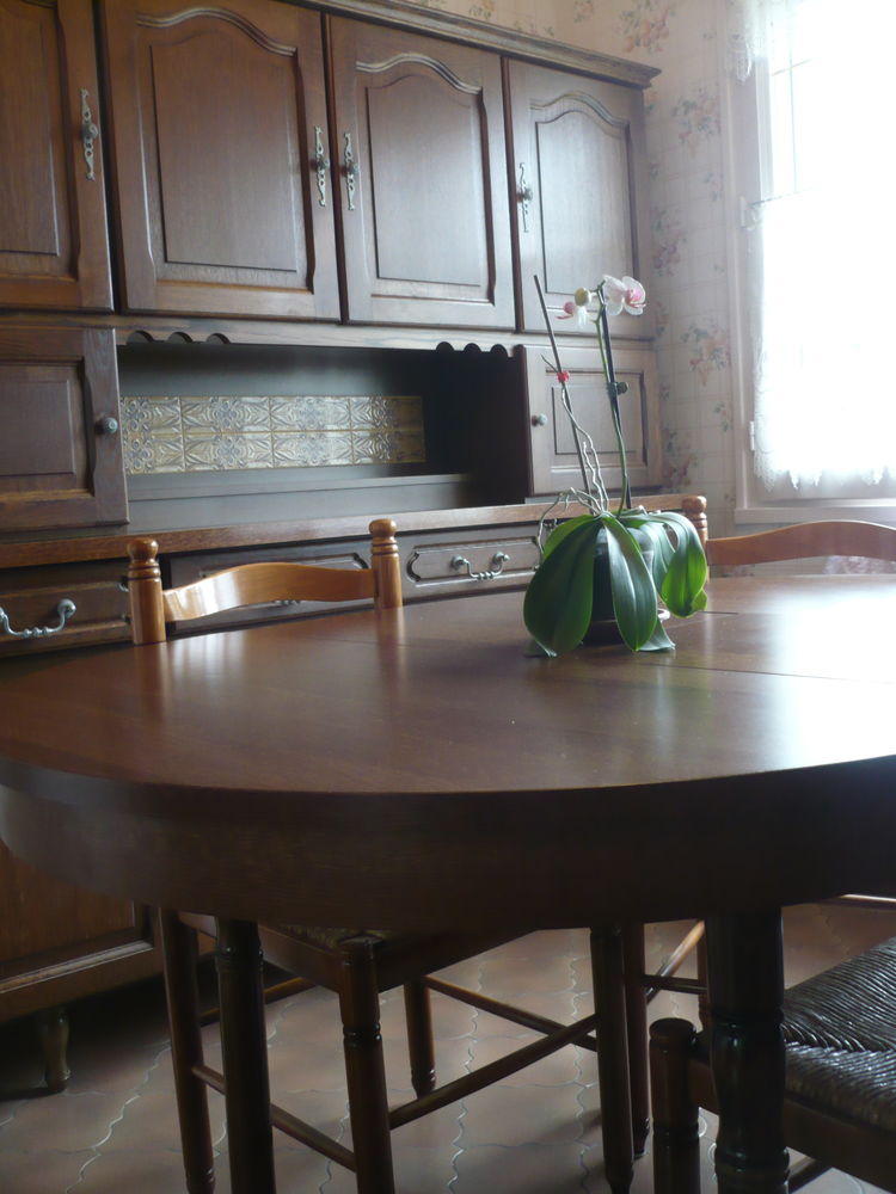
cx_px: 448
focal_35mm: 35
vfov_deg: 52.6
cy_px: 597
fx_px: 1208
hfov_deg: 40.7
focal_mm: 5.8
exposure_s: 1/30
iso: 200
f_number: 2.8
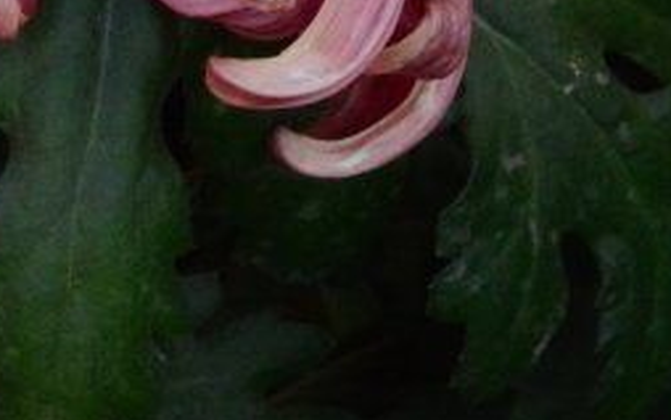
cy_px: -355
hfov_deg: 7.5
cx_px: -462
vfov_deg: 4.8
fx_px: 4958
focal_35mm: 271
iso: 2500
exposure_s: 1/250
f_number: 18
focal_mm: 44
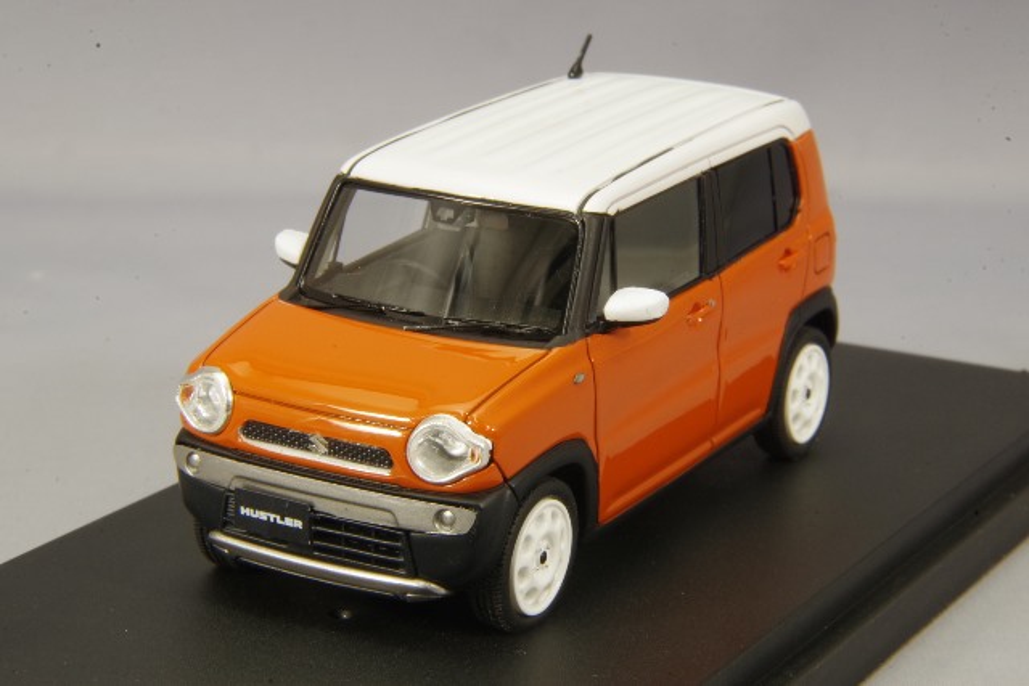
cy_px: 343
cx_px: 514
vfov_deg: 12.2
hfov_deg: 18.3
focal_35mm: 112
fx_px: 3202
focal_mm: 75
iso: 400
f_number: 32
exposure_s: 1/1.25
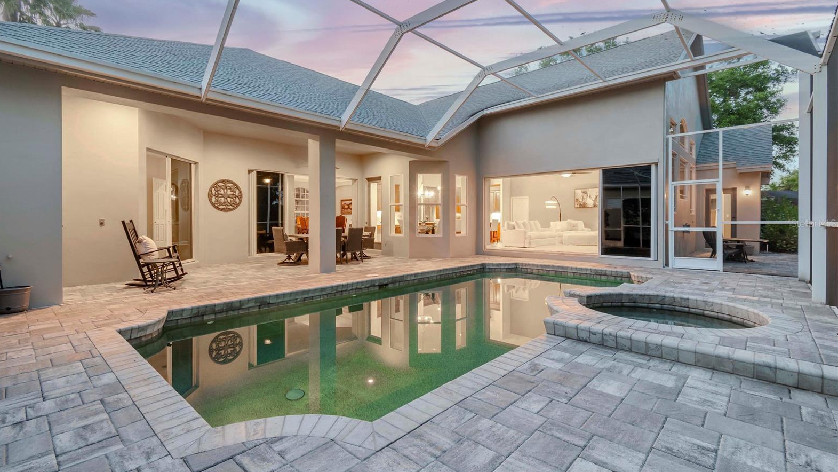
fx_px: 356
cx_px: 412
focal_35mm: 16
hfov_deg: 99.4
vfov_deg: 67.0
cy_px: 223
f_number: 8
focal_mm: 10
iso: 200
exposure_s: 1.3
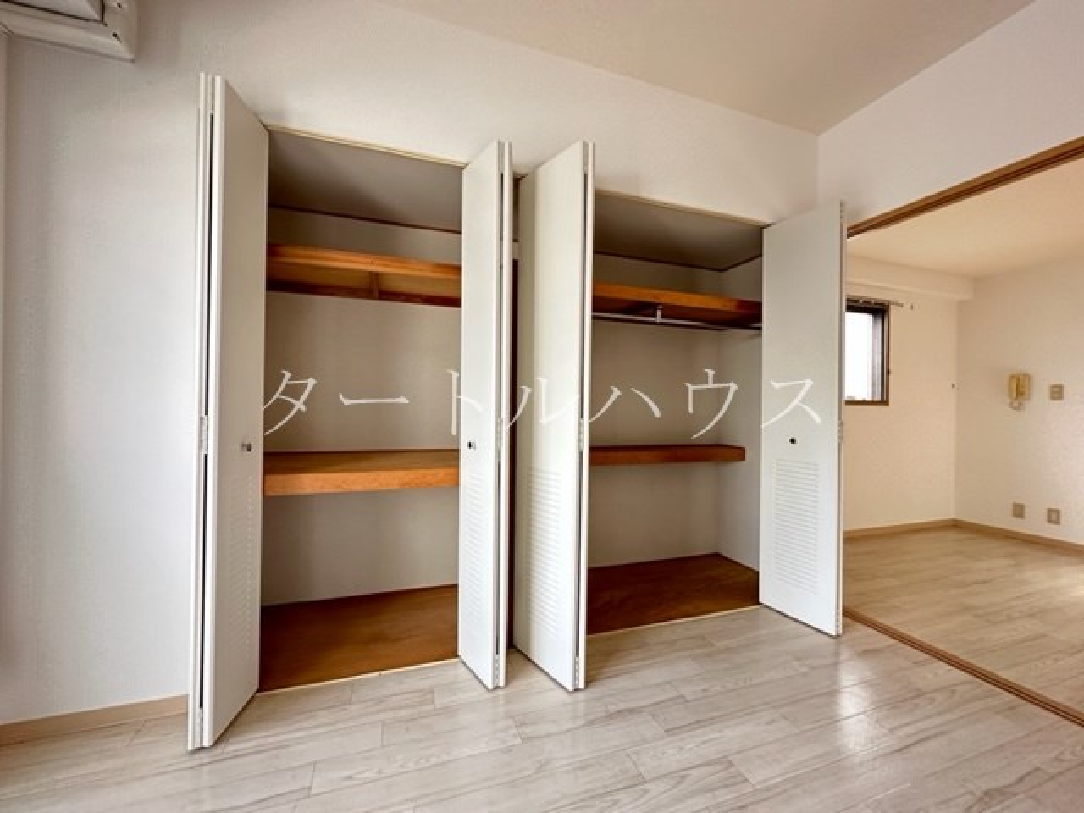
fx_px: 438
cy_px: 406
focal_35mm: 14
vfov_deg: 85.7
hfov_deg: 102.1
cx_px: 542
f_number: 2.2
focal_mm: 2.22
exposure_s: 1/99
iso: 320
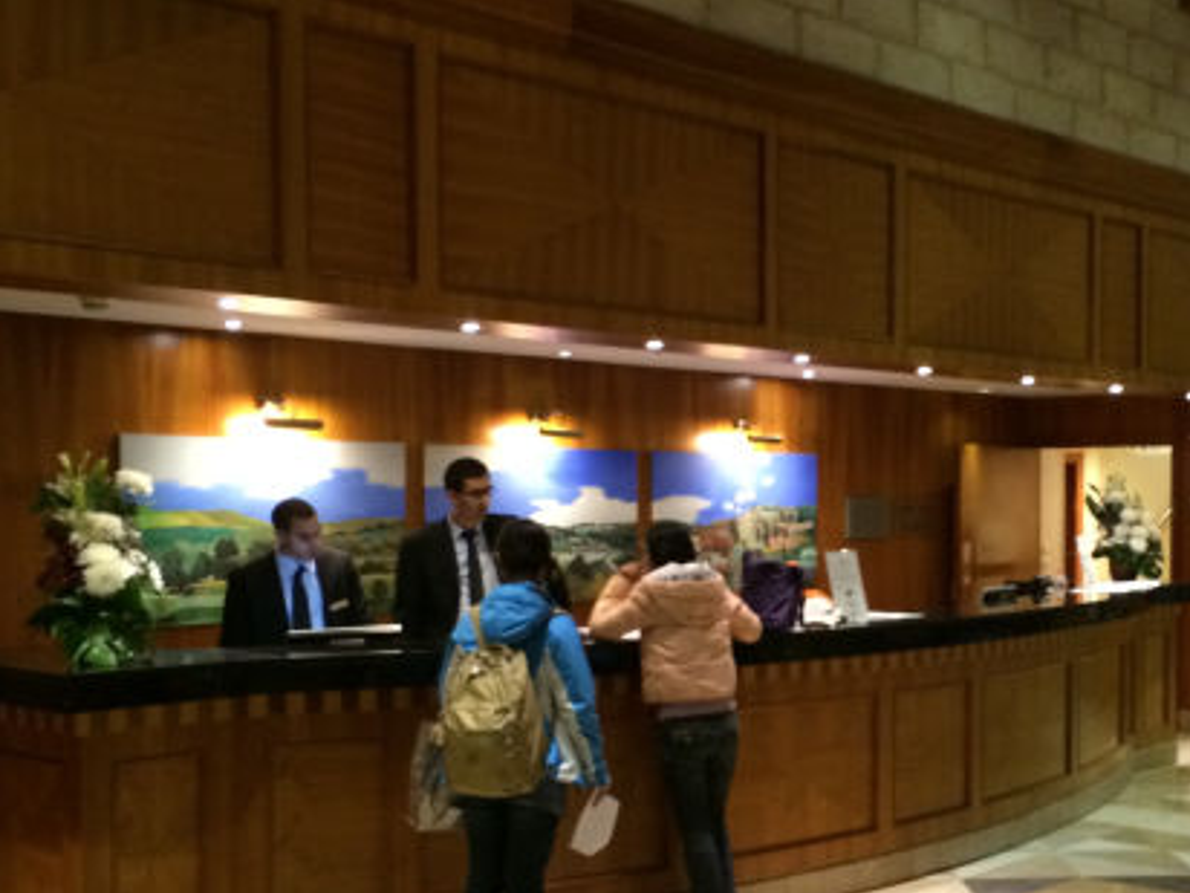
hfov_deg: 37.1
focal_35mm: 51
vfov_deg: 28.5
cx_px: 797
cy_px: 548
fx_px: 1753
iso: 320
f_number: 2.2
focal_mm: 4.12
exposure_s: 1/24
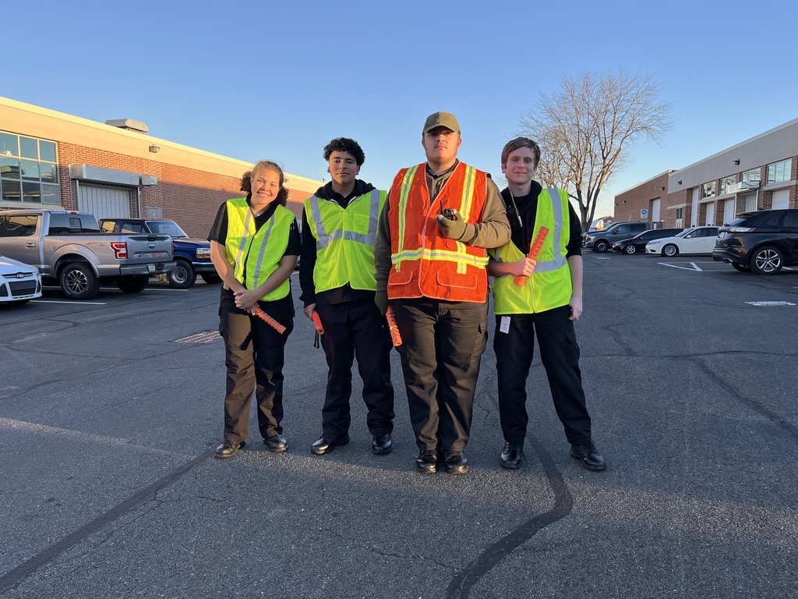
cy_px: 300
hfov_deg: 67.3
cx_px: 399
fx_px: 599
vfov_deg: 53.1
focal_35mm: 26
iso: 50
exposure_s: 1/1106
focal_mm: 5.1
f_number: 1.6
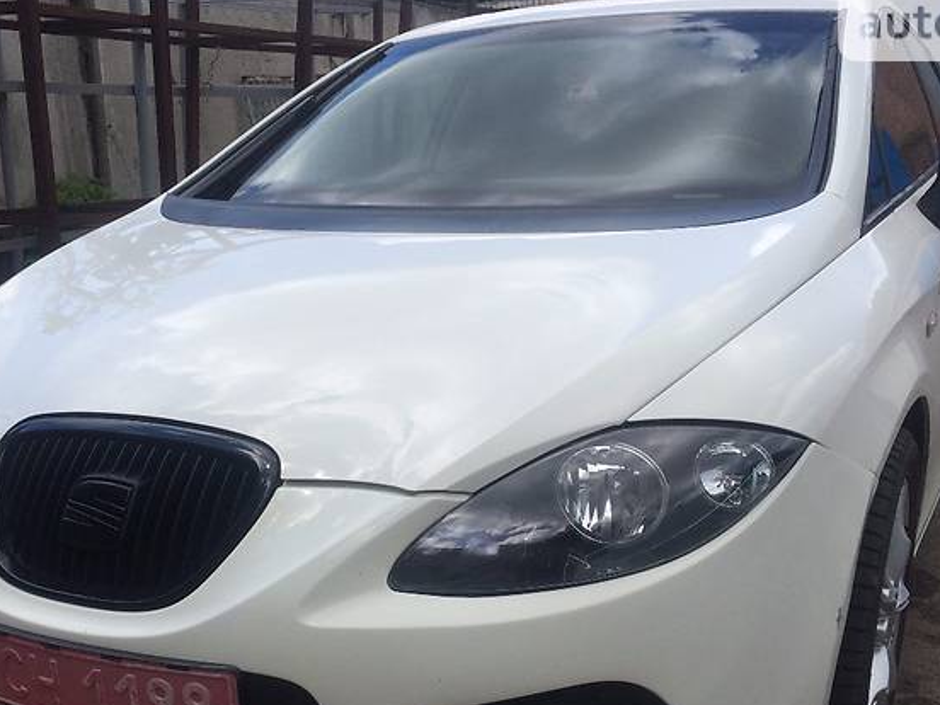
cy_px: 479
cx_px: 427
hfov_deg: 44.7
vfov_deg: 34.0
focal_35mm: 42
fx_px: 1141
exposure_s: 1/1953
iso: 32
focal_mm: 4.2
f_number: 2.2
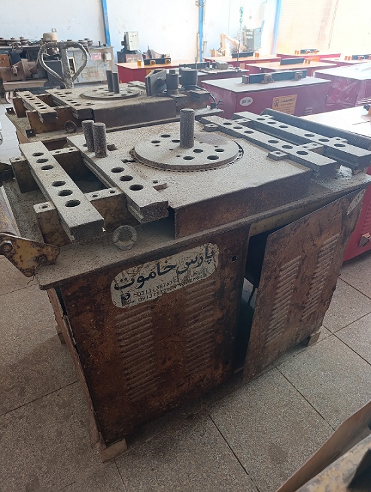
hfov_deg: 59.0
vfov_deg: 73.8
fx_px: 328
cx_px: 186
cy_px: 246
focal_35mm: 23
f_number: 1.6
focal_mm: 6.14
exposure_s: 1/100
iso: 800
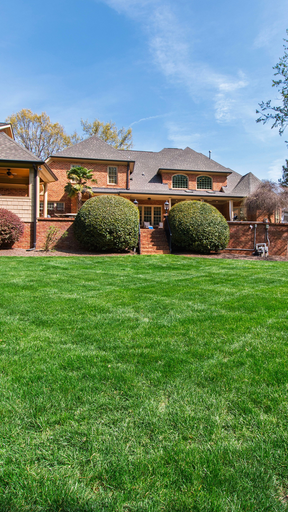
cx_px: 189
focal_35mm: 24
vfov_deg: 76.3
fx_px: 326
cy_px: 260
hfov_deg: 47.0
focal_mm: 10
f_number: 8
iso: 200
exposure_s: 1/160
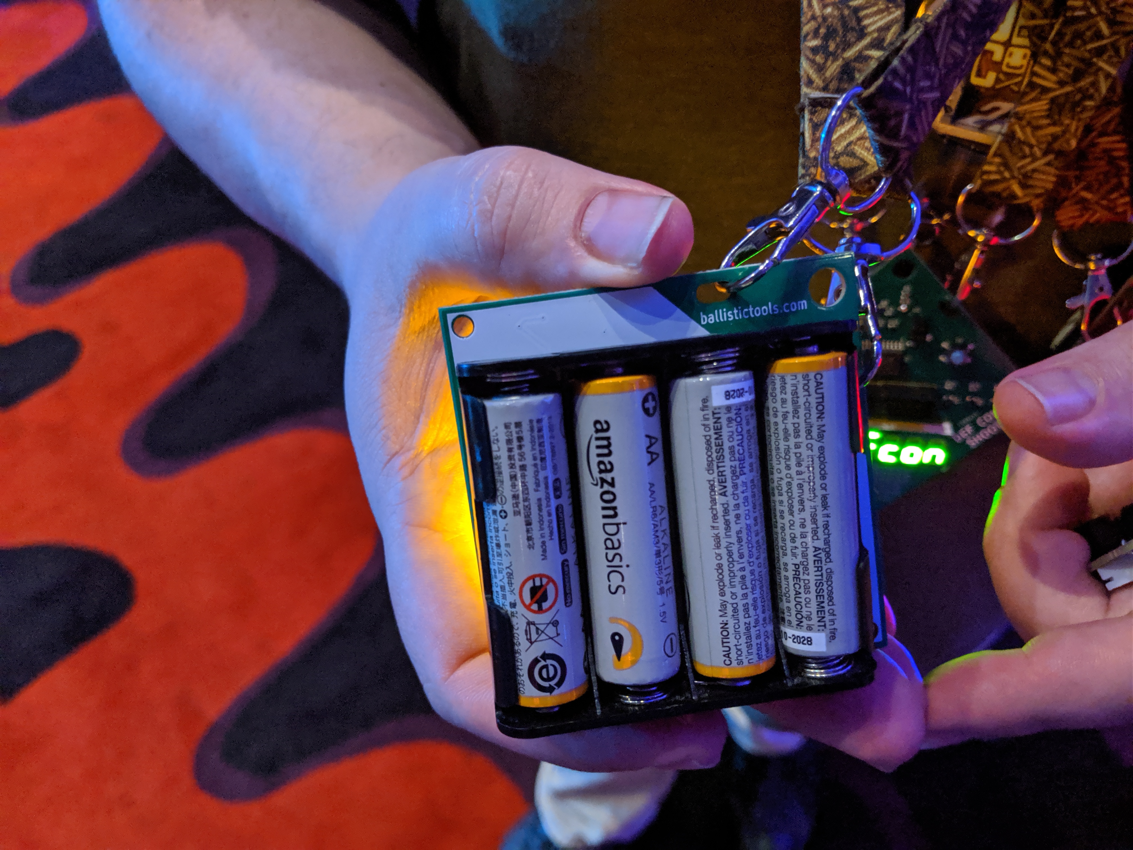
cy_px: 425
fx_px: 884
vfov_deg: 51.4
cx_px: 566
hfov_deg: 65.3
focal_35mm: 27
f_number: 1.8
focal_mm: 4.44
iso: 1334
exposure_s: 1/28.3
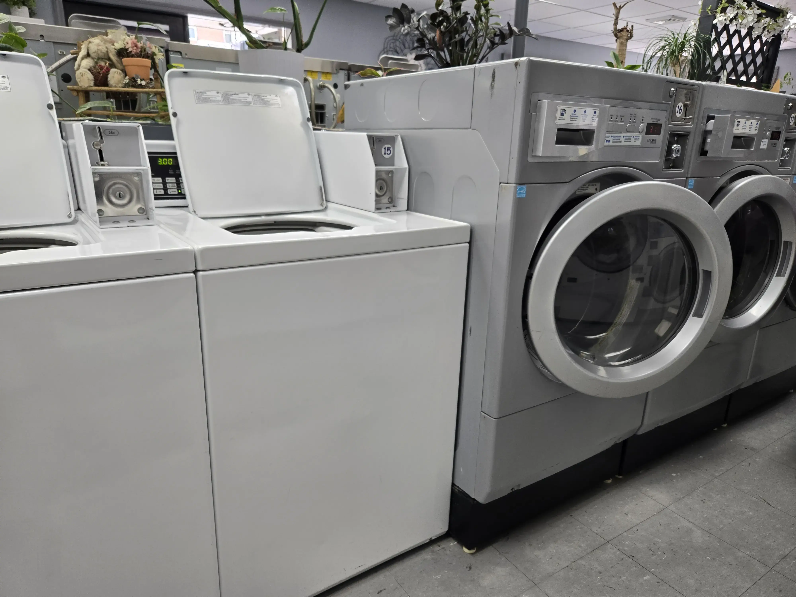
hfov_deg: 73.9
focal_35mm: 23
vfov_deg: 58.9
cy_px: 298
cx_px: 398
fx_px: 529
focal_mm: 5.4
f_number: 1.8
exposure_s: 1/120
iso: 125
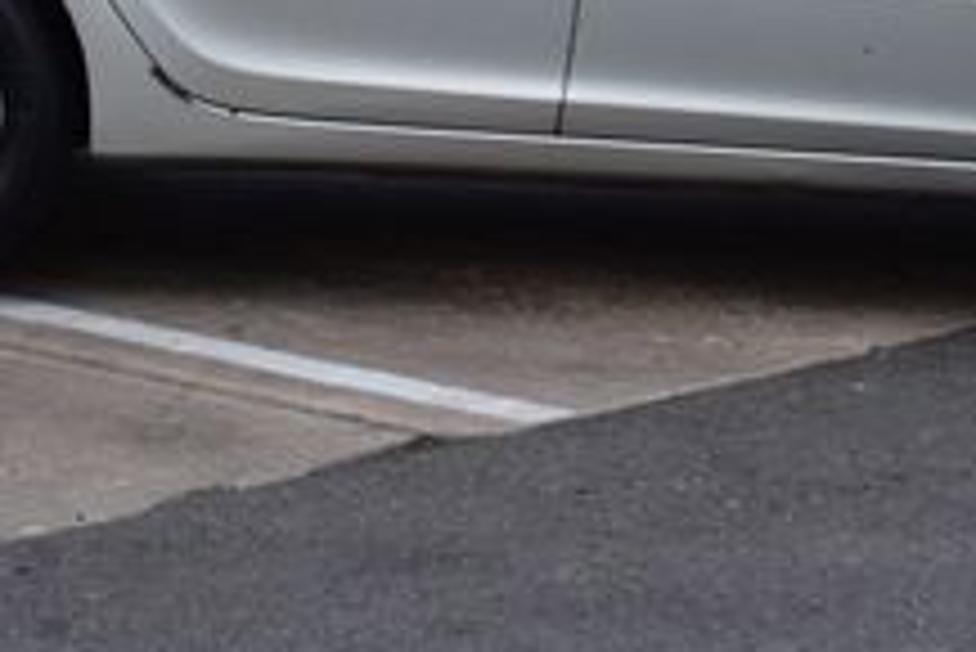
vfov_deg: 8.1
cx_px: 576
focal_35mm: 168
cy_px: -211
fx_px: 4558
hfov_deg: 12.2
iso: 400
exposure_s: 1/40
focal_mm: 38
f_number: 7.1
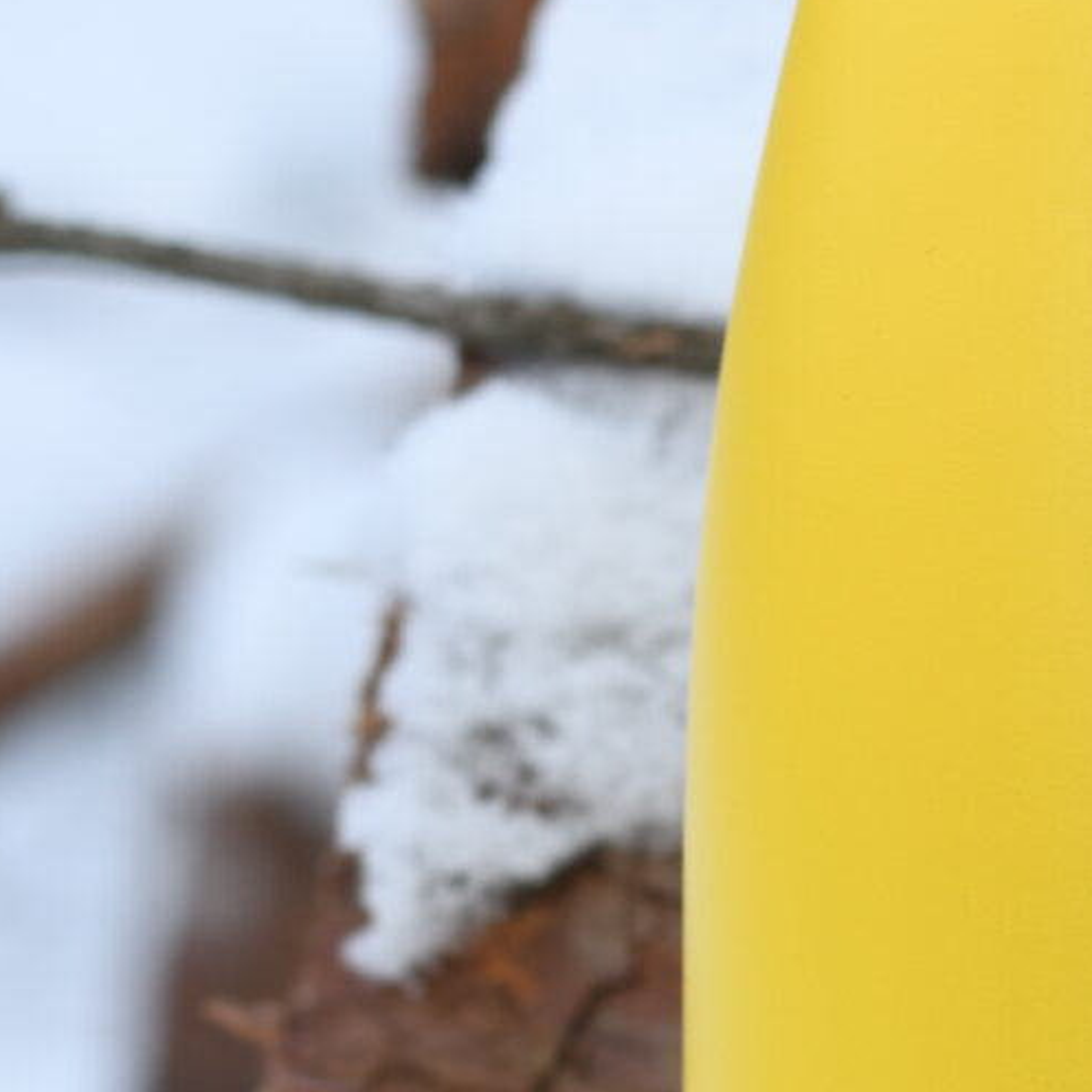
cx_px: 955
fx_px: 7816
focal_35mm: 219
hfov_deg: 8.0
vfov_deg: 8.0
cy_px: 584
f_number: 5
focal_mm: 50
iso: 200
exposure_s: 1/100
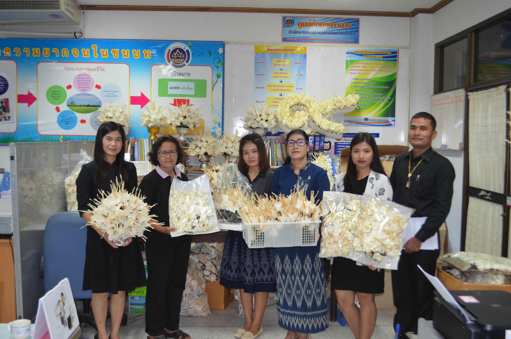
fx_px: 510
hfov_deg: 53.2
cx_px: 256
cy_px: 170
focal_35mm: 36
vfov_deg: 36.7
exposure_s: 1/60
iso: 800
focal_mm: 24
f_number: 4
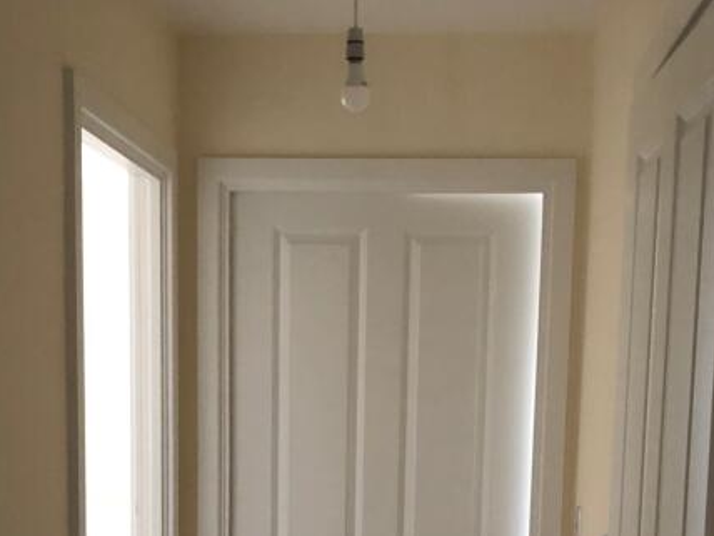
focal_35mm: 67
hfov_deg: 29.0
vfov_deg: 20.9
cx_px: 340
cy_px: 586
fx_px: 1382
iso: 100
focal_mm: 3.99
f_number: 1.8
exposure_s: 1/9
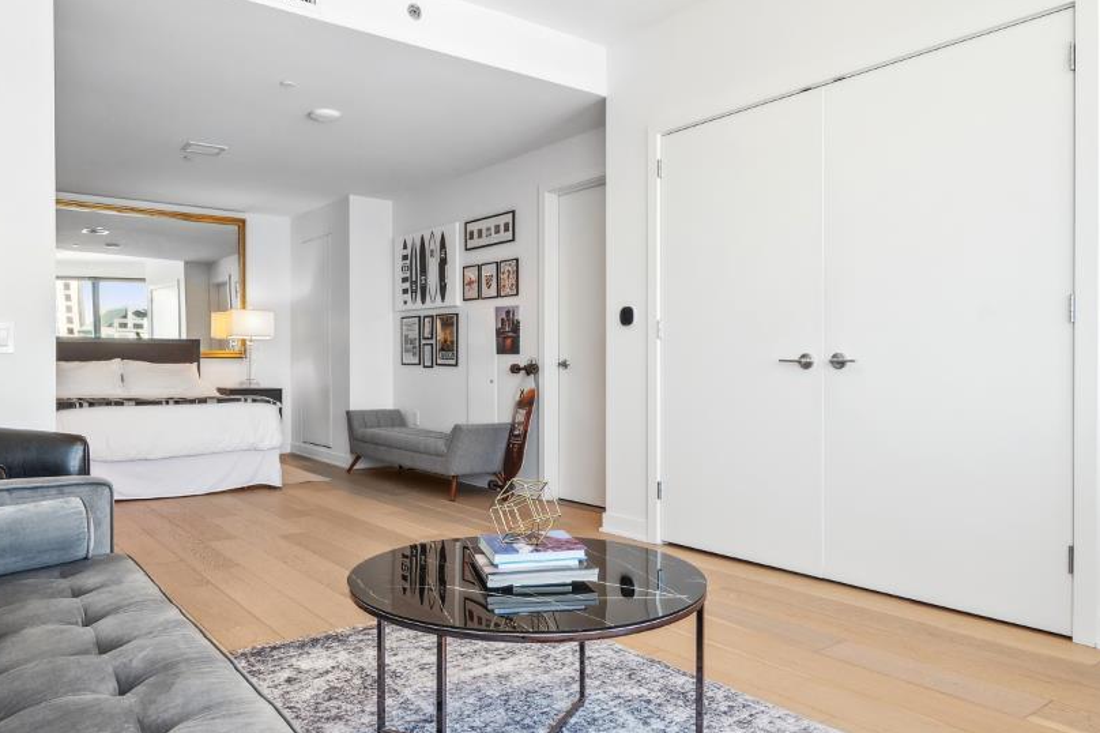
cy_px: 371
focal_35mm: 26
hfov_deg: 69.3
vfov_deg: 49.5
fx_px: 794
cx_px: 504
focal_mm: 14
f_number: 8
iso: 200
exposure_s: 1/40
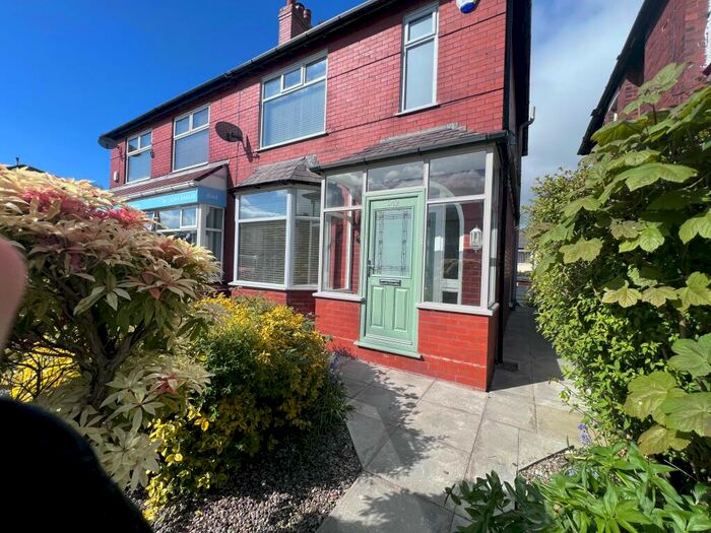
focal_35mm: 13
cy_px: 266
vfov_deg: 89.9
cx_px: 356
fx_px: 267
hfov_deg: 106.2
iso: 32
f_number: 1.8
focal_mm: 1.57
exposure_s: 1/2179
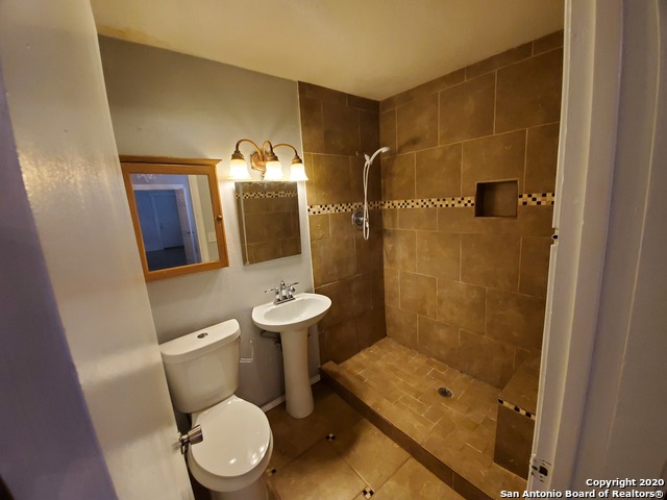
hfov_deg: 106.2
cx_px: 334
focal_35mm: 13
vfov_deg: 89.9
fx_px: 250
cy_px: 250
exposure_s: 1/59
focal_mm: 1.8
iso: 320
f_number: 2.2
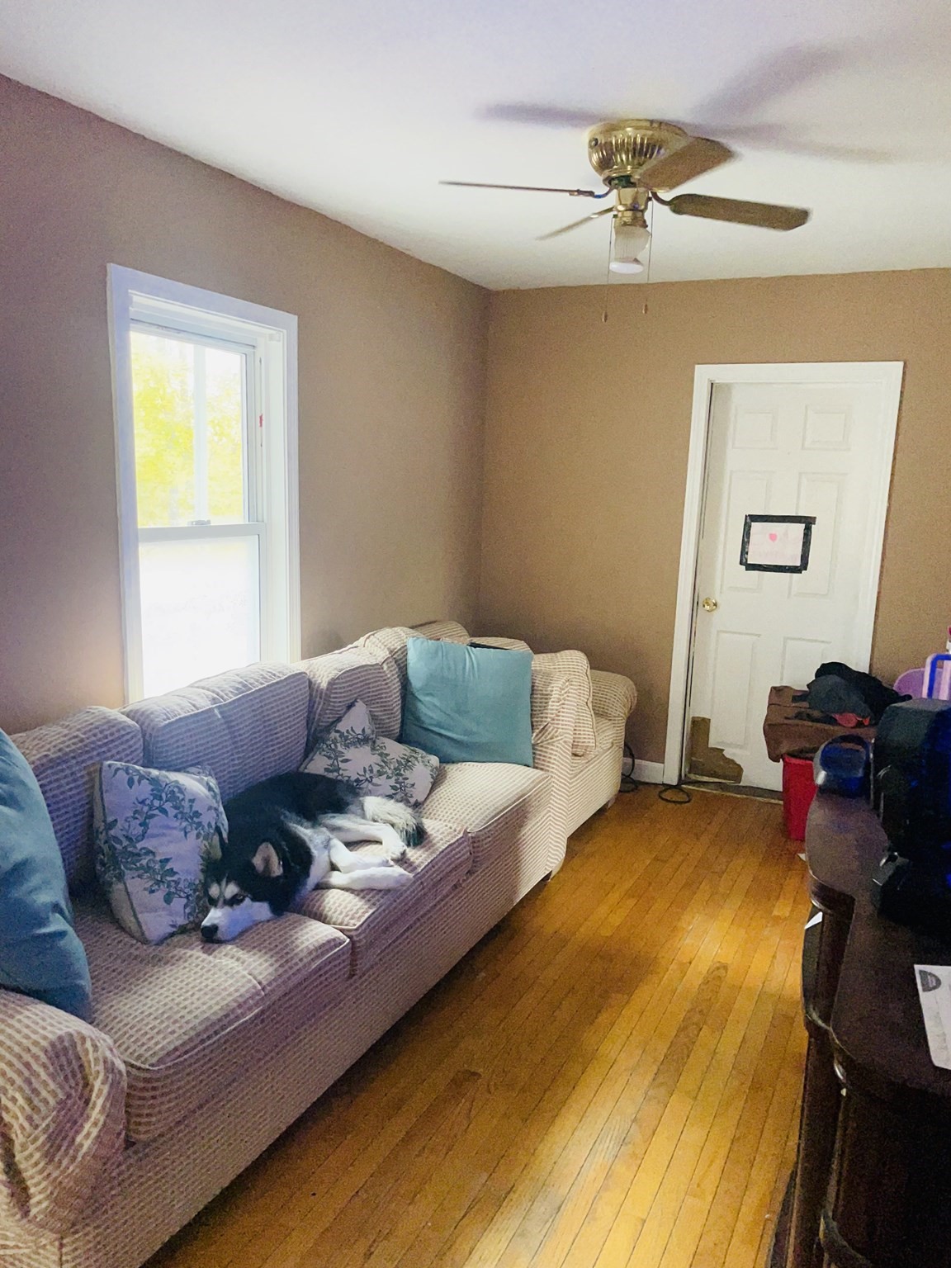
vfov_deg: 67.3
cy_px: 634
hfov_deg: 53.1
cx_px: 476
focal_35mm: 26
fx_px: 952
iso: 1600
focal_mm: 5.1
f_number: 1.6
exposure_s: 1/180
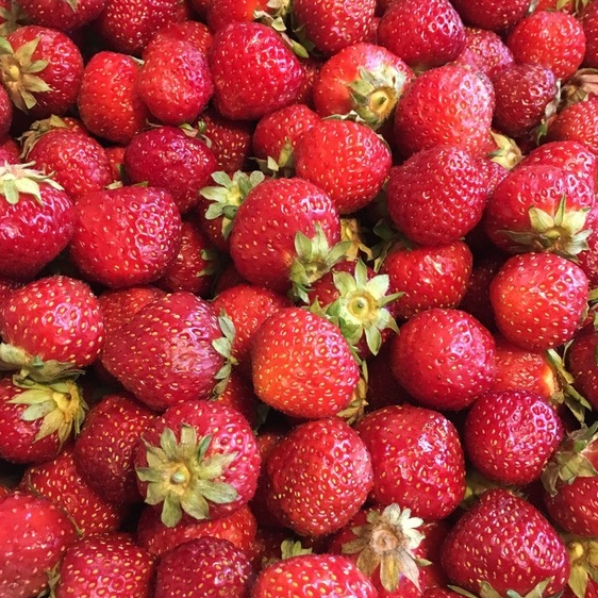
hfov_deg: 47.2
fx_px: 684
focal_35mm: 35
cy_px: 313
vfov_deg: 47.2
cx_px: 295
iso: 250
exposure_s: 1/17
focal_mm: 4.15
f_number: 2.2
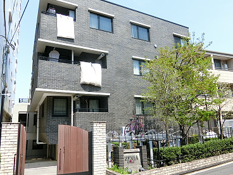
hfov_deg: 60.0
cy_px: 81
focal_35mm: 30
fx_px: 202
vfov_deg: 46.8
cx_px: 114
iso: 80
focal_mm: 5.4
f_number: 2.8
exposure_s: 1/640
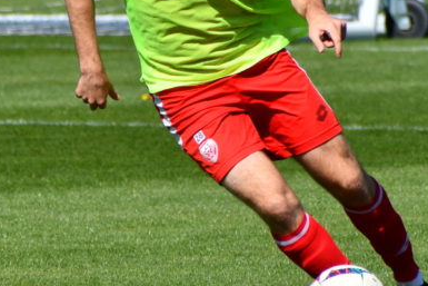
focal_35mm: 1036
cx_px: 118
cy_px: 43
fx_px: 12321
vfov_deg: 1.3
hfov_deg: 2.0
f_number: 8
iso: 400
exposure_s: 1/2000
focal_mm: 260
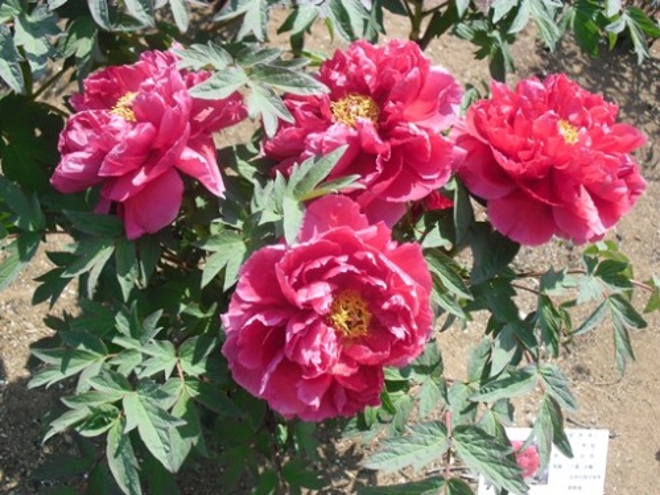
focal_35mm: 44
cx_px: 330
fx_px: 839
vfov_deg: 32.9
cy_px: 248
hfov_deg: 42.9
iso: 100
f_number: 8.5
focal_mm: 7.7
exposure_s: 1/80
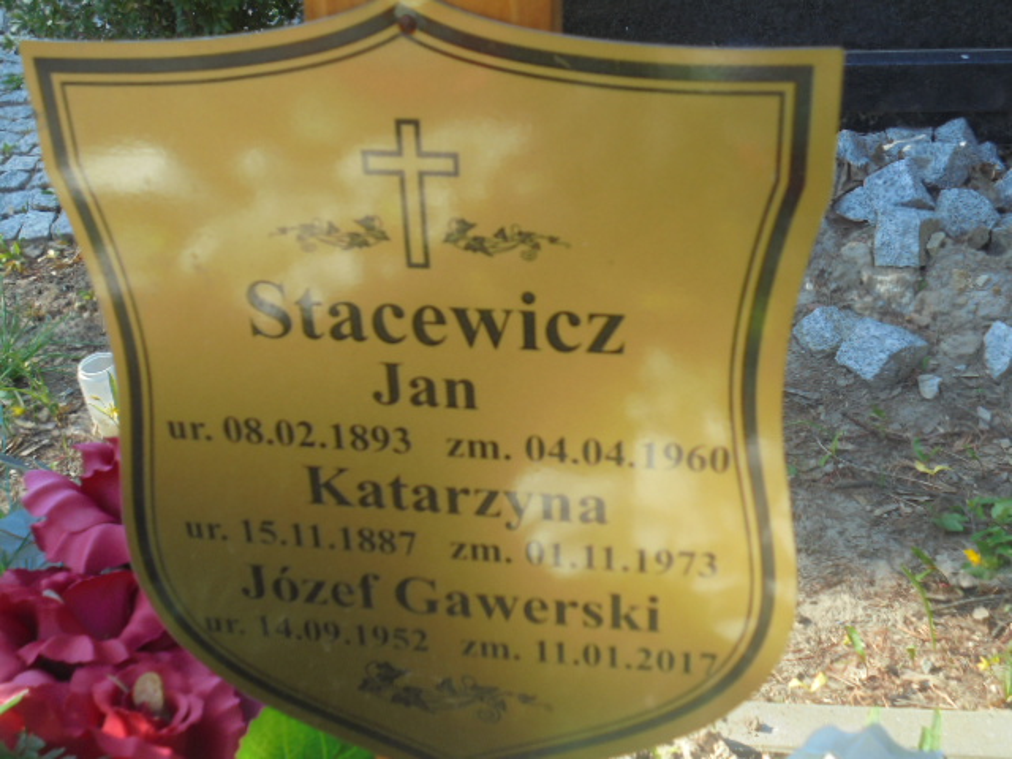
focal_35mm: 43
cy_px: 380
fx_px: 1257
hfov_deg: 43.9
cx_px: 506
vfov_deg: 33.6
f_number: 4.5
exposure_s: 1/125
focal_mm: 7.8
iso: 100
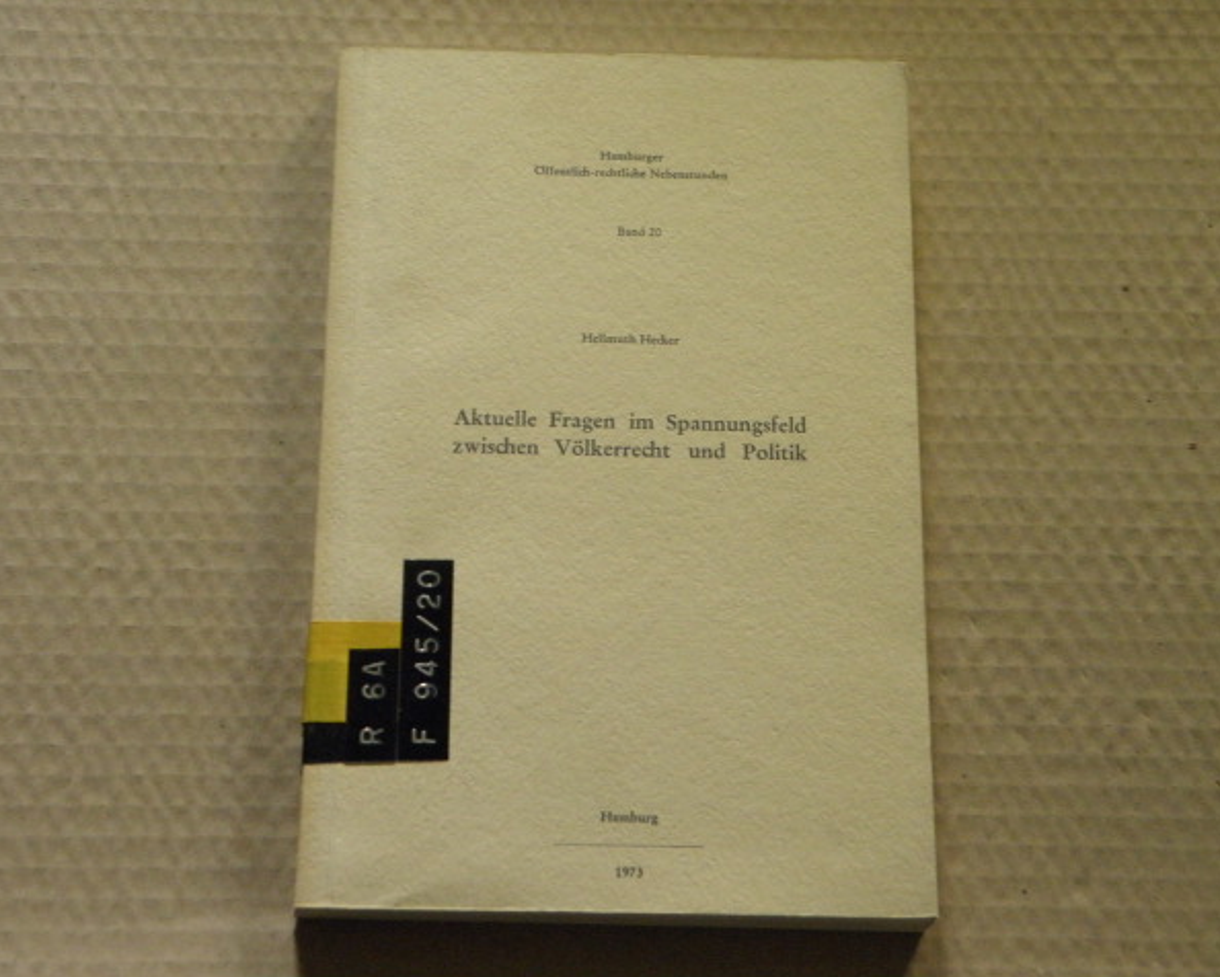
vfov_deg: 24.6
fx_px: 2240
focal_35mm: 62
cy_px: 491
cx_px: 608
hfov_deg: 30.5
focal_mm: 10.6
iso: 400
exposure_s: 1/15
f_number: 4.1
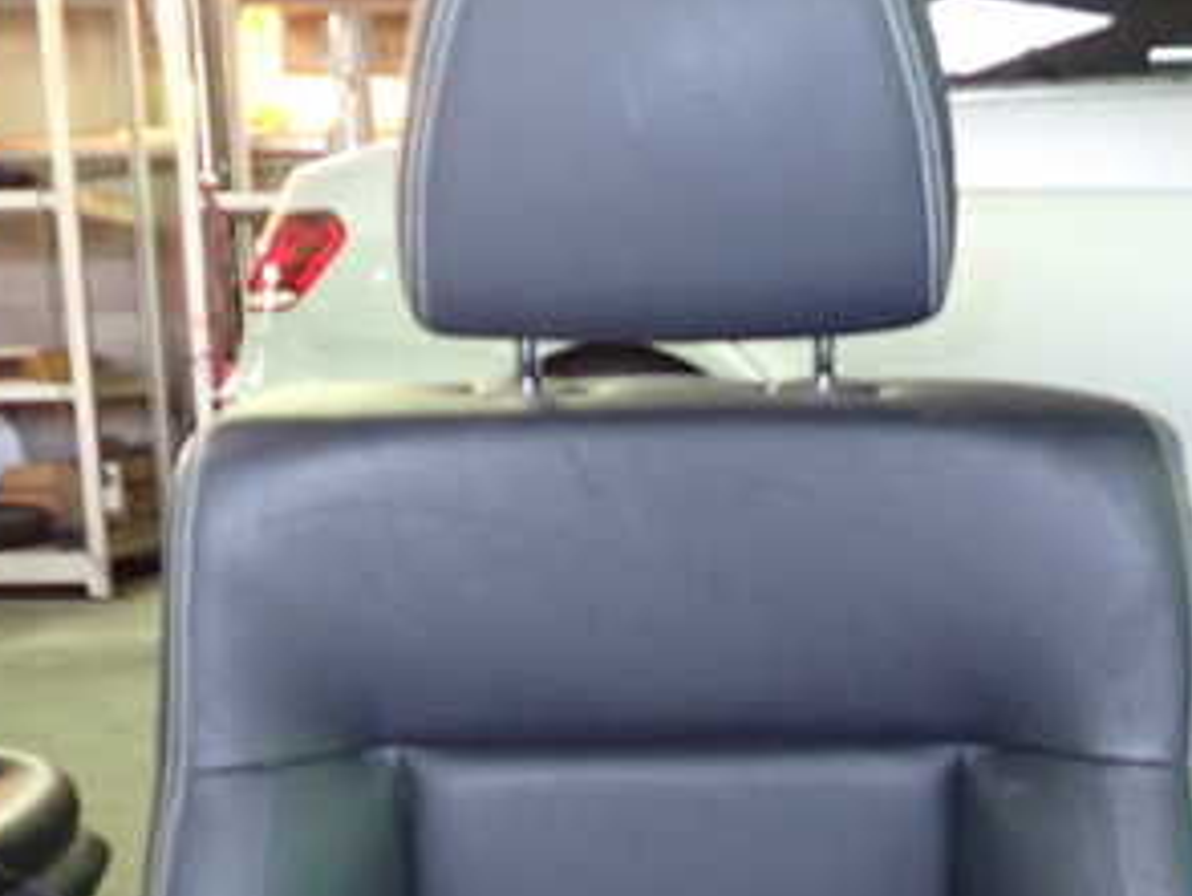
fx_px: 1758
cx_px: 701
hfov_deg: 37.4
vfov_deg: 27.8
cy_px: 770
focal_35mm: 51
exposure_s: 1/30
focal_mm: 4.5
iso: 320
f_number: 2
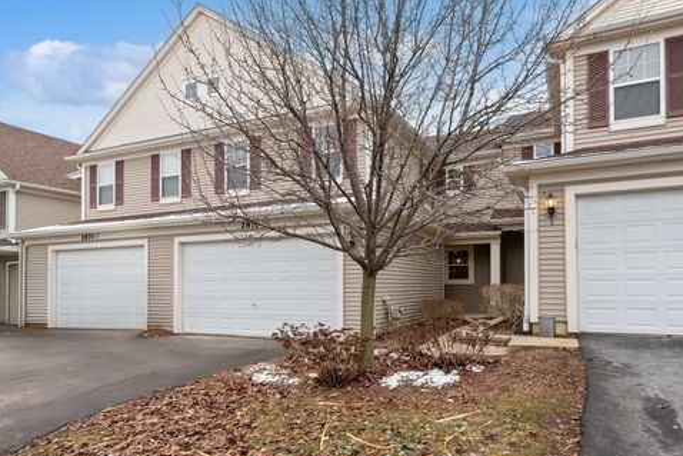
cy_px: 235
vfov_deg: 55.1
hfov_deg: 76.0
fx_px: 436
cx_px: 356
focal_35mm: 23
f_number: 9.5
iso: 200
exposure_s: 1/30
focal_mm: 22
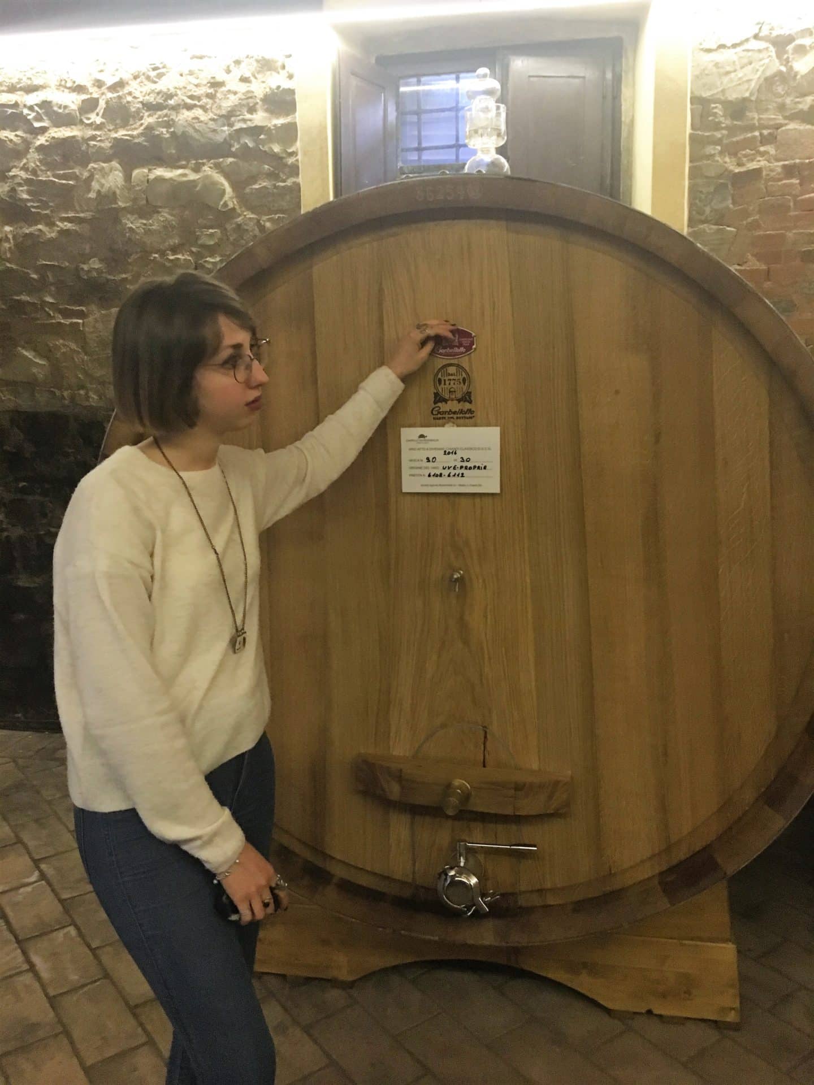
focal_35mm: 29
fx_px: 909
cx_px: 407
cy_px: 542
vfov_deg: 61.7
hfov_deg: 48.2
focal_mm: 4.15
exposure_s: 1/17
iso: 400
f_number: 2.2
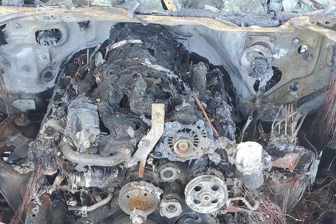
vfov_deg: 27.1
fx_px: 448
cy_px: 200
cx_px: 165
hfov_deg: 41.1
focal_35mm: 48
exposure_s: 1/120
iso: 66
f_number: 1.5
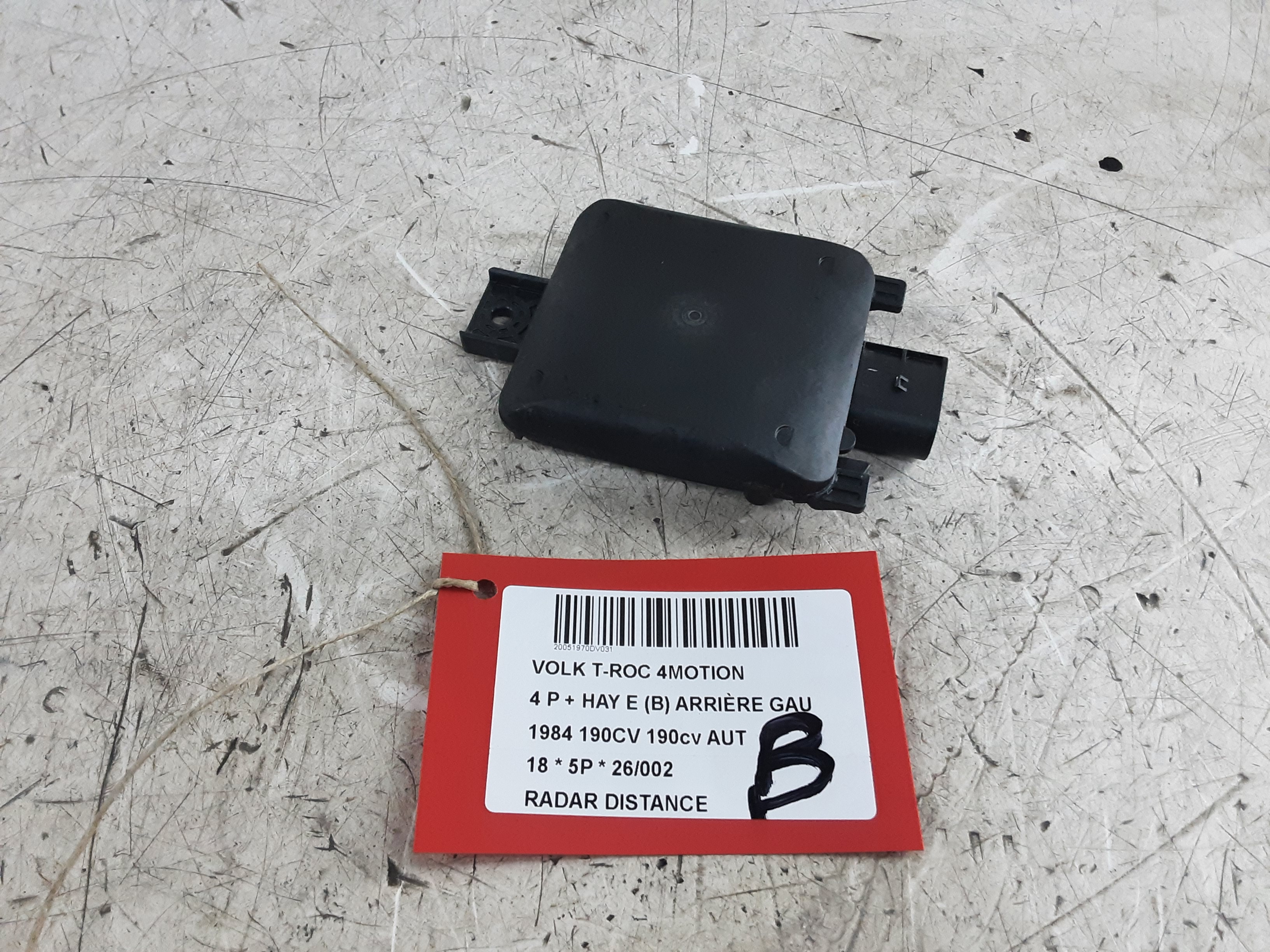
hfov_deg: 65.3
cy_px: 476
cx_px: 635
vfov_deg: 51.4
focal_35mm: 27
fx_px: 991
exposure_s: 1/50
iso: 200
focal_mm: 2.91
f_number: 1.9
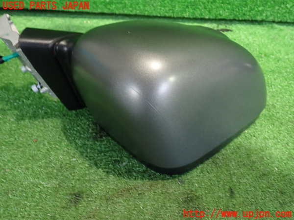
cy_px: 110
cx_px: 147
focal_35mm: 32
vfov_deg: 44.2
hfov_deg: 56.8
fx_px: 272
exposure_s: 1/20
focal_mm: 5.79
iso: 800
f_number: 2.4
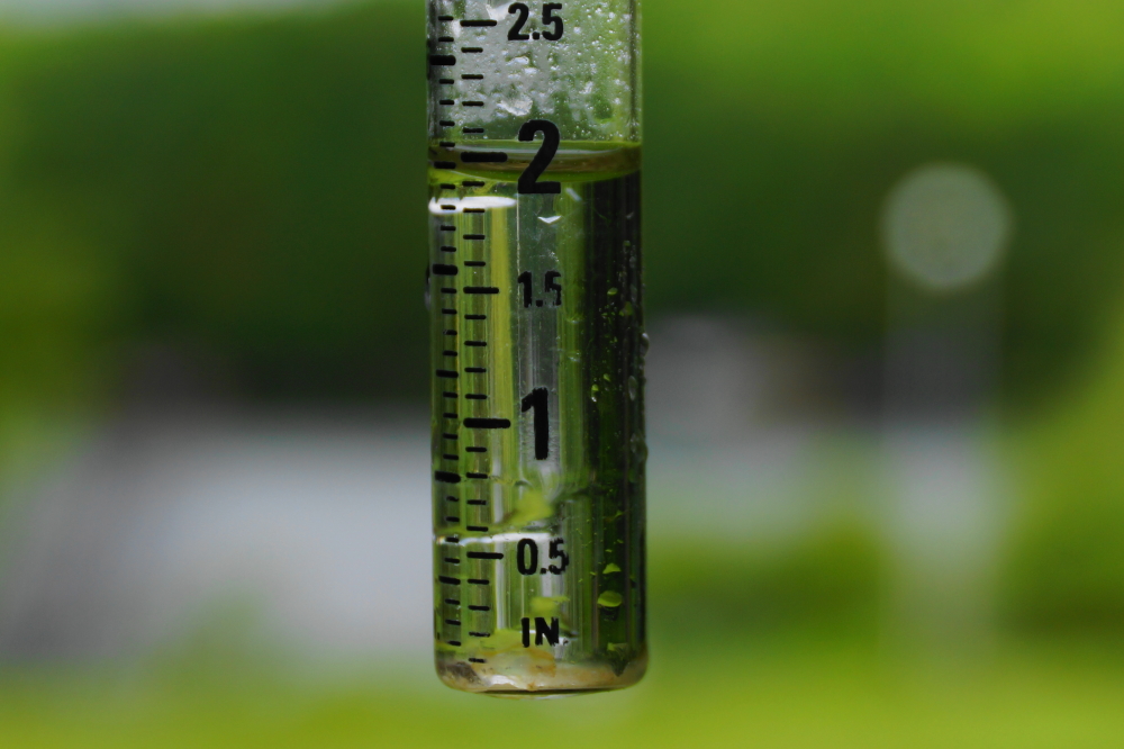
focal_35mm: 120
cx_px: 562
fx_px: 3745
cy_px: 374
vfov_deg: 11.4
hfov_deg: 17.1
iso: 100
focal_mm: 80
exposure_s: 1/125
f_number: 5.6
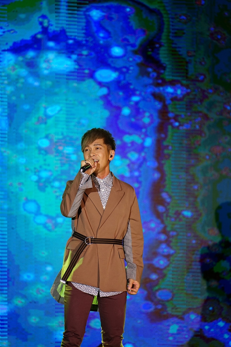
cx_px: 116
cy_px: 174
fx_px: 1924
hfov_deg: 6.9
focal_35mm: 200
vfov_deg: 10.3
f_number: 4
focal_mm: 200
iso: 1600
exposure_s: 1/320
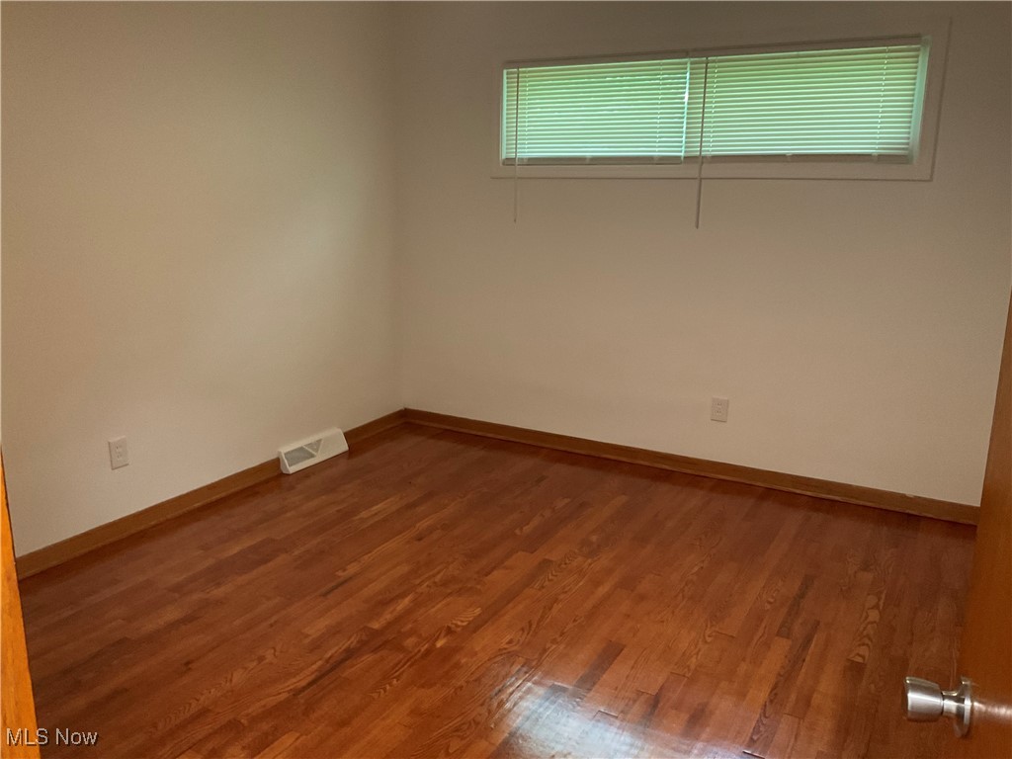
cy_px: 380
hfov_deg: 61.7
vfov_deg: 48.2
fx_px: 848
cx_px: 506
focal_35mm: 29
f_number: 1.8
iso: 320
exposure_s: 1/40
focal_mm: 3
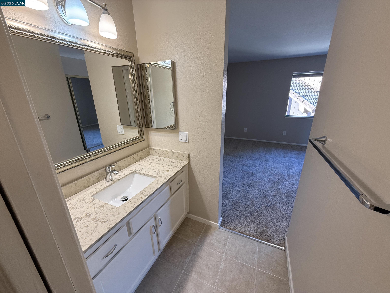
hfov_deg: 102.1
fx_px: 158
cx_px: 195
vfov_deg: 85.7
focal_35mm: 14
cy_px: 146
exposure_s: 1/120
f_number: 2.2
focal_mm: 2.22
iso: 125
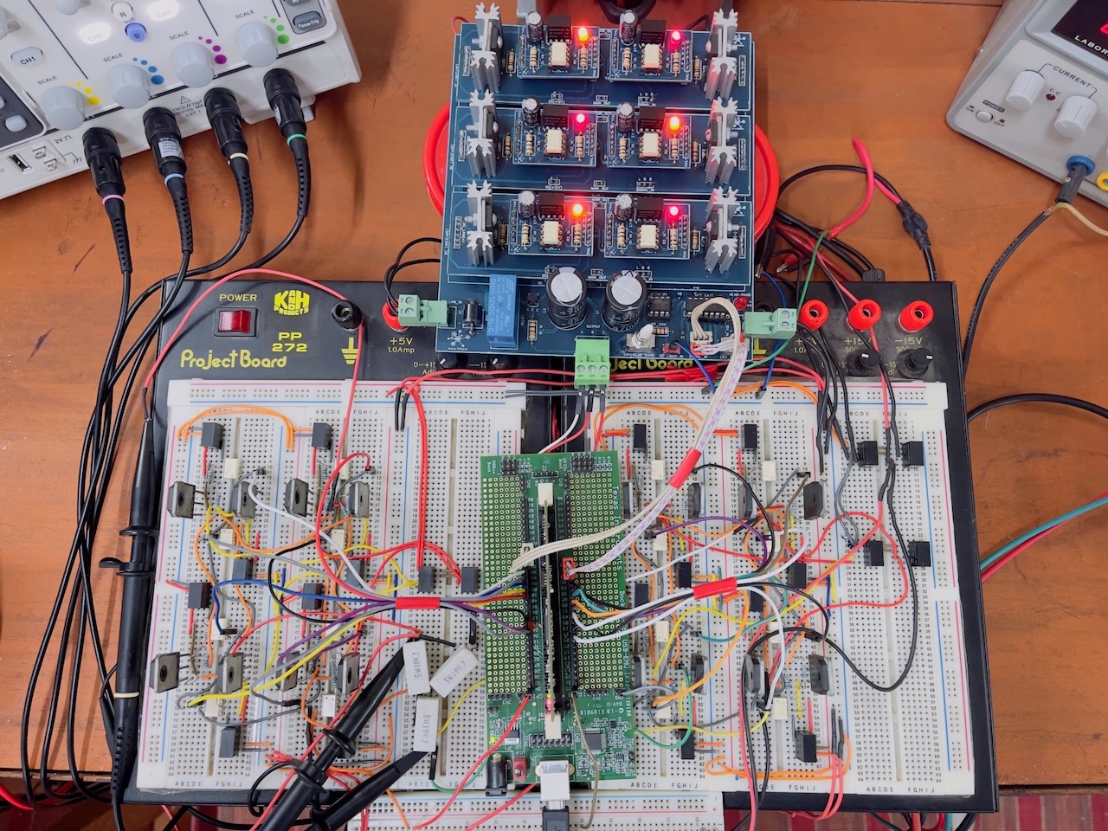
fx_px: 832
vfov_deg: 53.1
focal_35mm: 26
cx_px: 554
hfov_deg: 67.3
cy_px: 416
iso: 320
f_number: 1.6
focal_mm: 5.1
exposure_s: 1/50
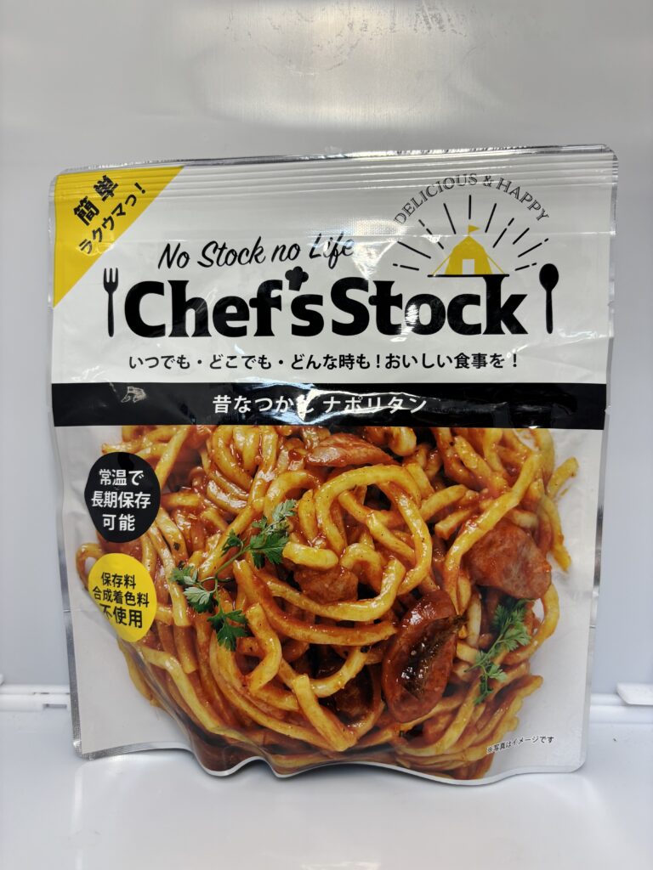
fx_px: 654
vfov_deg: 67.3
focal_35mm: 26
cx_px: 326
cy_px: 435
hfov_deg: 53.1
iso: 64
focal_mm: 5.96
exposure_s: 1/121
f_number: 1.6
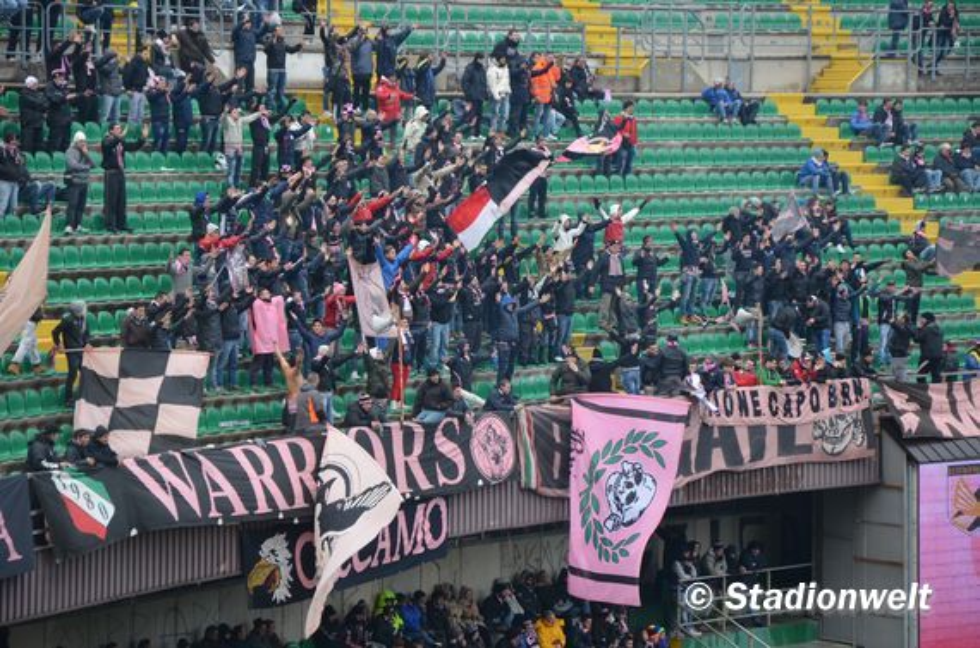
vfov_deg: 8.7
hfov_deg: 13.1
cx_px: 490
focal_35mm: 158
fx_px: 4277
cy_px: 324
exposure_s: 1/125
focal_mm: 105
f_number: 5.6
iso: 200
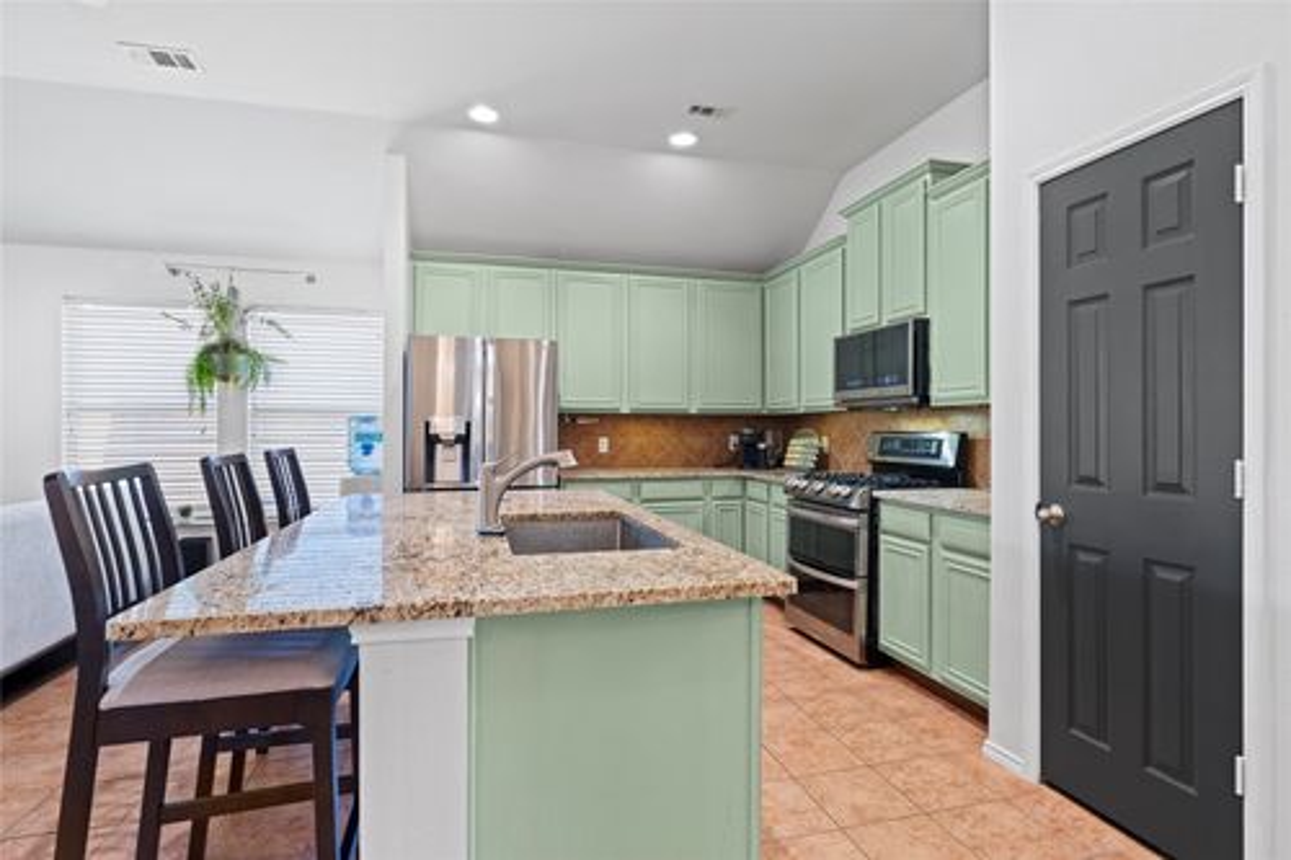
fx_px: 663
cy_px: 430
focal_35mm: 18
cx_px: 646
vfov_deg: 65.9
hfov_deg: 88.5
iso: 800
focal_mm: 18.5
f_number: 9
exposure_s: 1.6
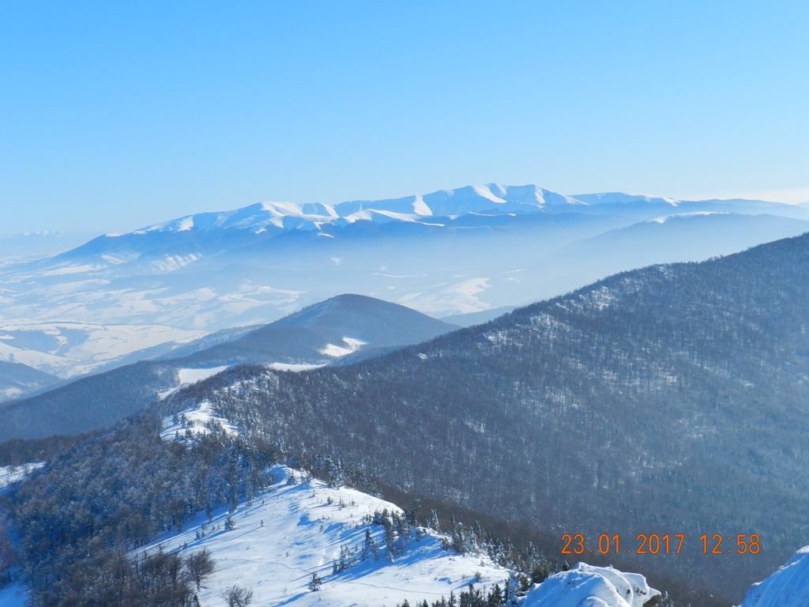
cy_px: 304
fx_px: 1402
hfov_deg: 32.2
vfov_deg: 24.4
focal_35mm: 60
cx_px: 404
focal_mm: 10.7
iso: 160
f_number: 5
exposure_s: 1/1250
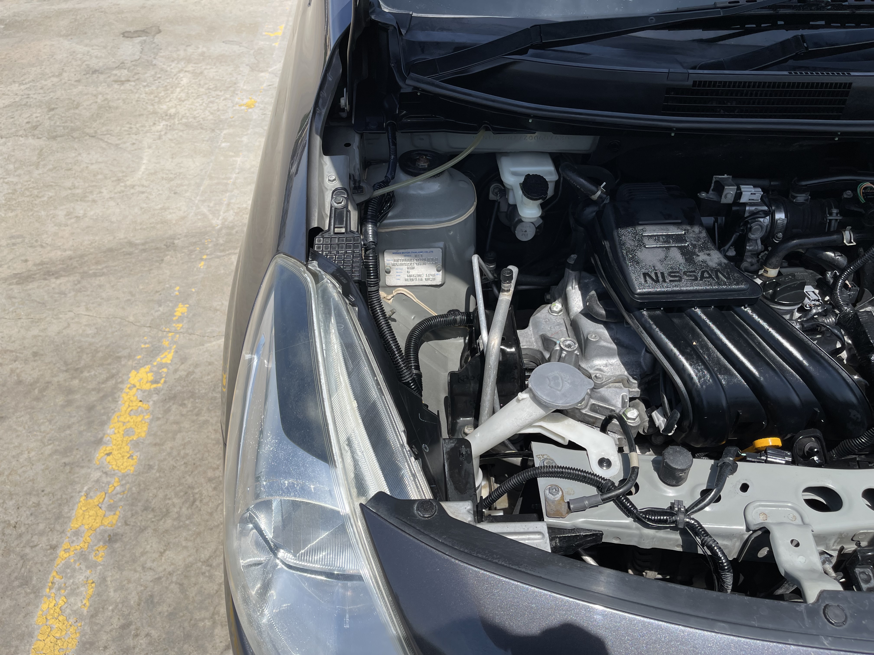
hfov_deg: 67.3
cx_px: 437
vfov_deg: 53.1
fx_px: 656
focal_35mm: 26
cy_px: 328
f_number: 1.6
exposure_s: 1/3448
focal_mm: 5.1
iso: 32
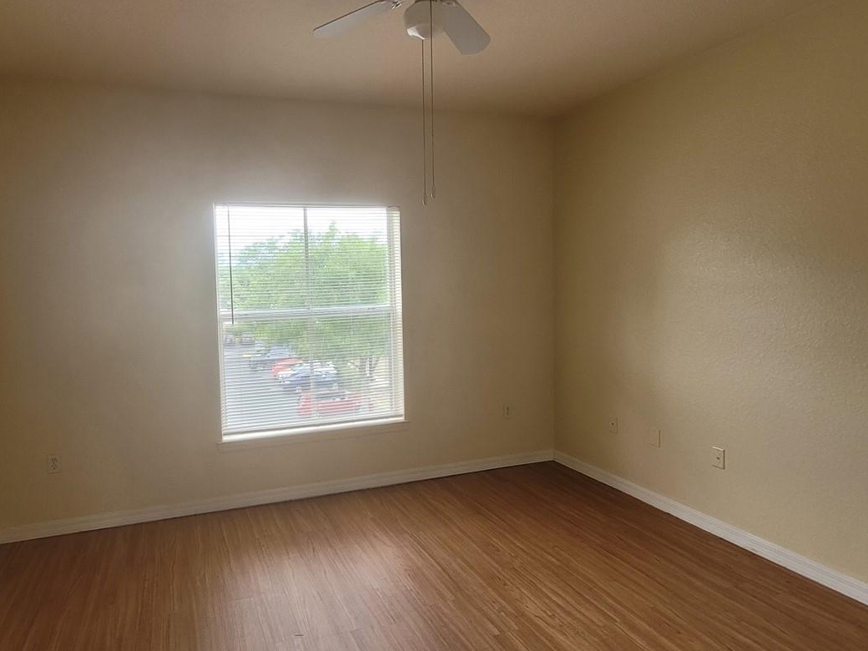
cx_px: 329
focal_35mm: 20
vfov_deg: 65.9
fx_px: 502
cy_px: 303
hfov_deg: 80.3
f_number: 2.2
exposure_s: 1/60
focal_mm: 1.74
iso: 80
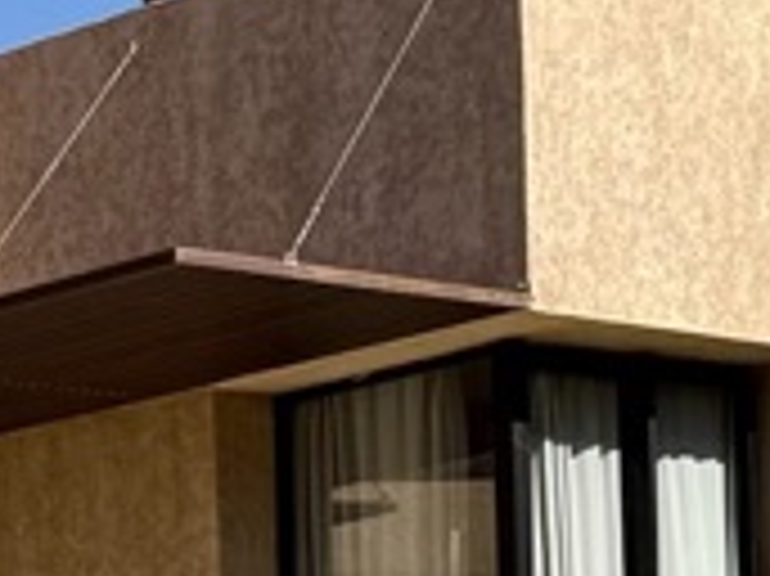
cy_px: 1188
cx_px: -450
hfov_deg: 10.5
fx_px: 4001
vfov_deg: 7.8
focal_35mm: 180
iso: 80
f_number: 1.78
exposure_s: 1/4975
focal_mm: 6.76
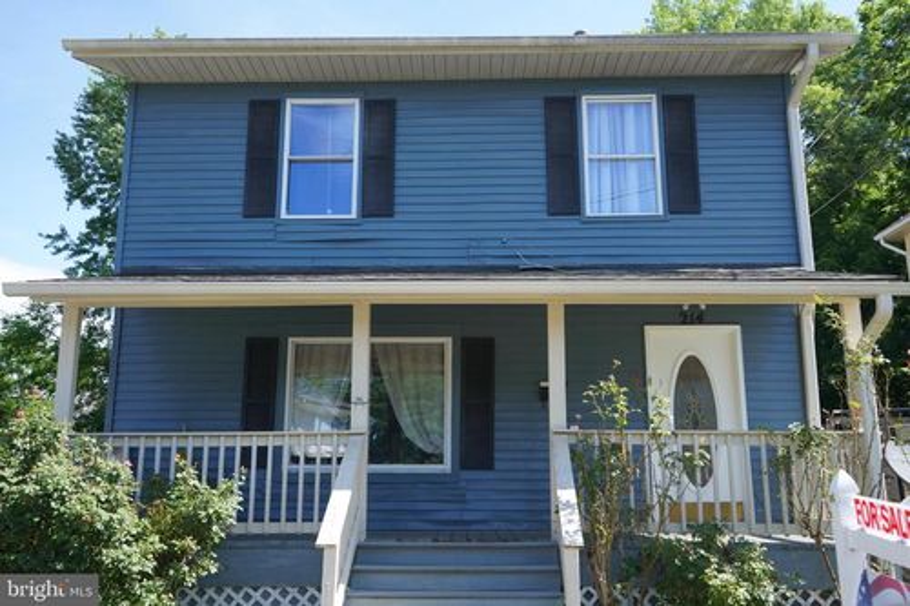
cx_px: 455
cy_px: 303
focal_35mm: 33
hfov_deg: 57.2
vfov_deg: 39.9
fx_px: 834
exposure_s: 1/250
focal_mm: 33
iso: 100
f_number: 4
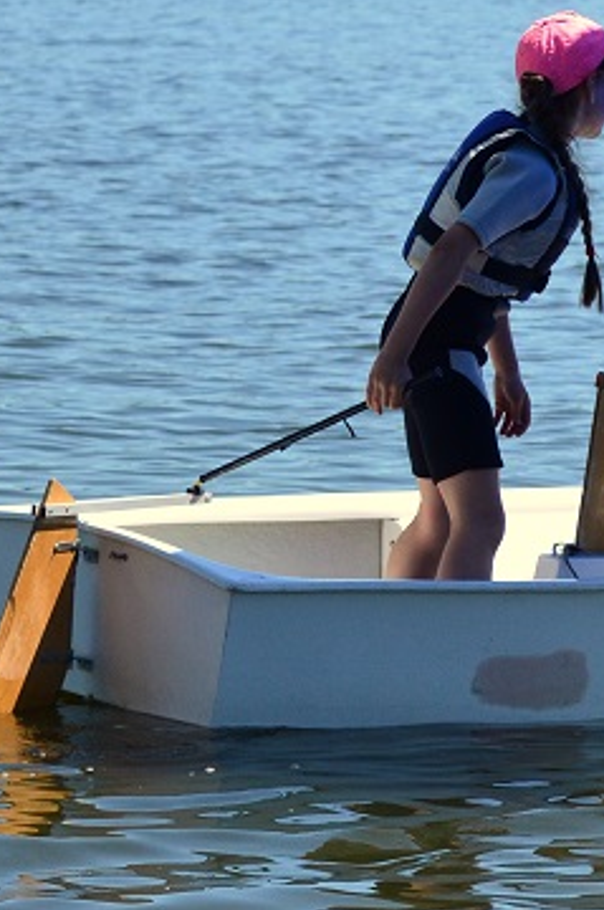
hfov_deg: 4.7
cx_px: 638
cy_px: -1
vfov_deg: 7.1
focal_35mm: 291
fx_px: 7344
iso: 640
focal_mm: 70
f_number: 4.5
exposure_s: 1/4000
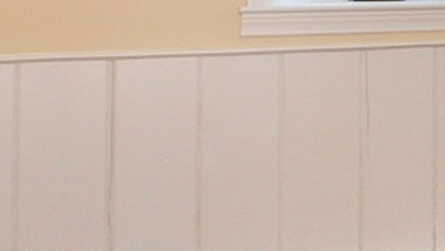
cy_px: -122
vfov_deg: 10.5
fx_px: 1322
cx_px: 1296
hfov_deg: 11.7
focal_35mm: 112
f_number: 5
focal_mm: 10
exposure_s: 1/100
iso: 250
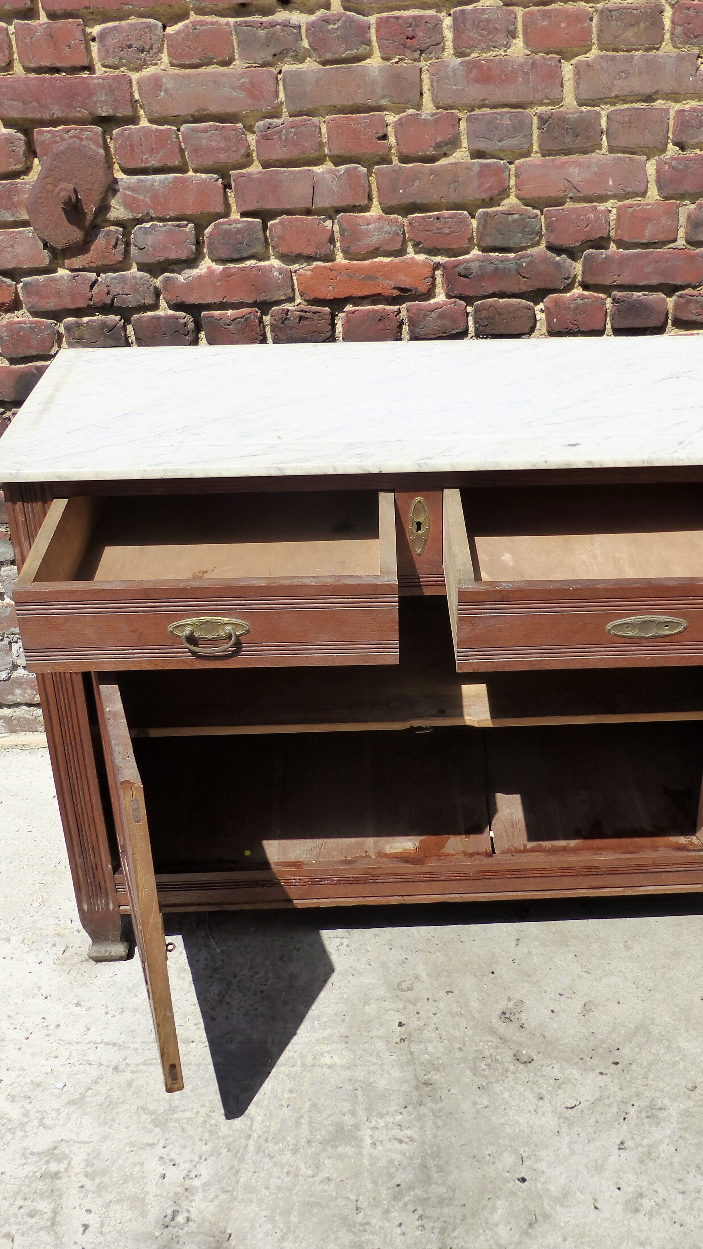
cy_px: 612
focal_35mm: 38
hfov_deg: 31.1
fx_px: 1259
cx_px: 411
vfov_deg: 52.8
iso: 200
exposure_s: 1/2000
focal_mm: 5.9
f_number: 2.8
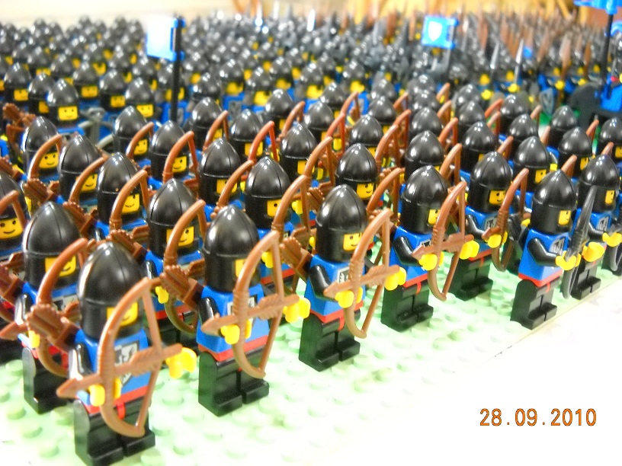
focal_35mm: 41
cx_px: 311
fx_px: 737
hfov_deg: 45.8
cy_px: 233
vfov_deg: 35.1
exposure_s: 1/6
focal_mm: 6.72
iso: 800
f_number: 3.1
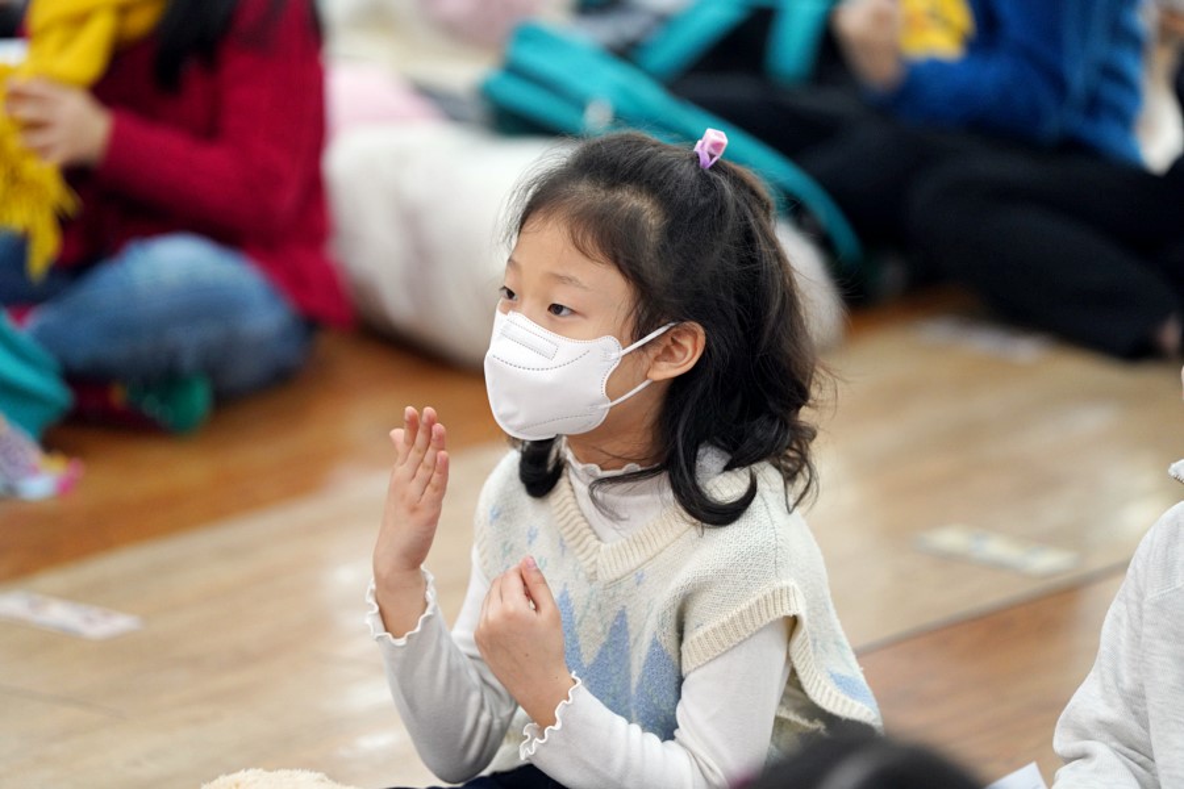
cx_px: 592
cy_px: 394
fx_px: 6577
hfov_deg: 10.3
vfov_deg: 6.9
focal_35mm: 200
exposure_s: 1/250
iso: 1600
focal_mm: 200
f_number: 3.2
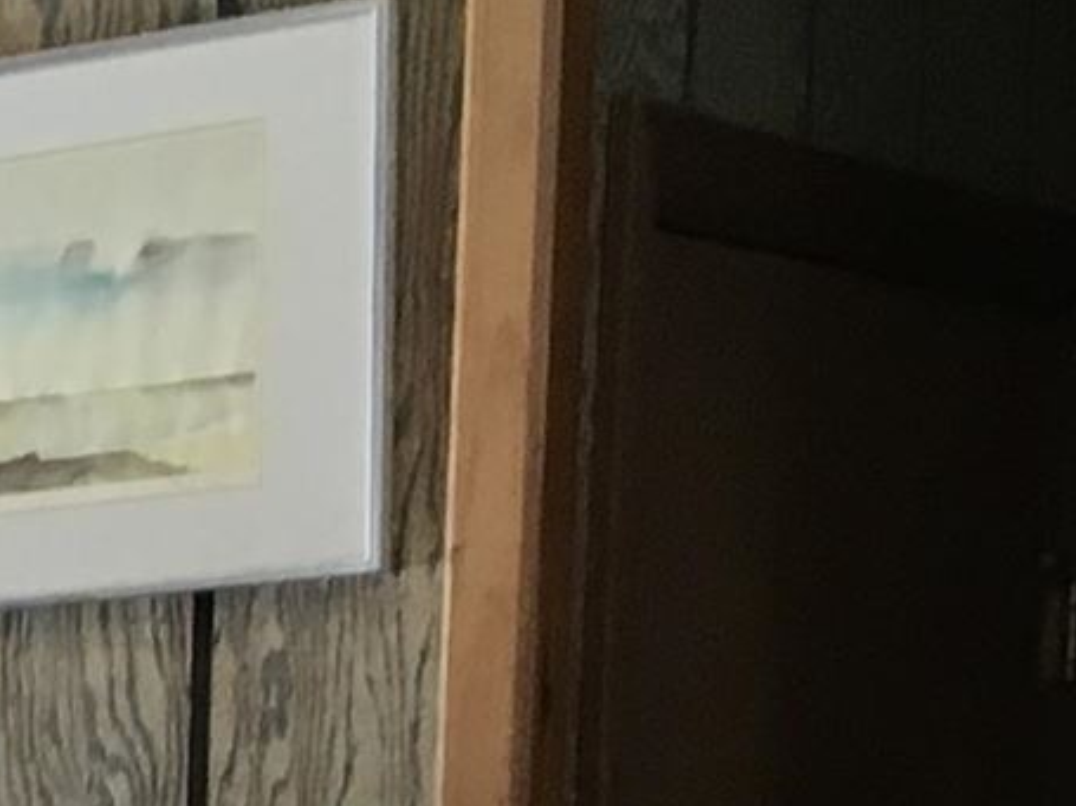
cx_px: -1724
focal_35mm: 196
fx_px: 6091
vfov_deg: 7.1
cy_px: 1985
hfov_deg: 8.9
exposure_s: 1/30
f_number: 2.2
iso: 64
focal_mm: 4.15
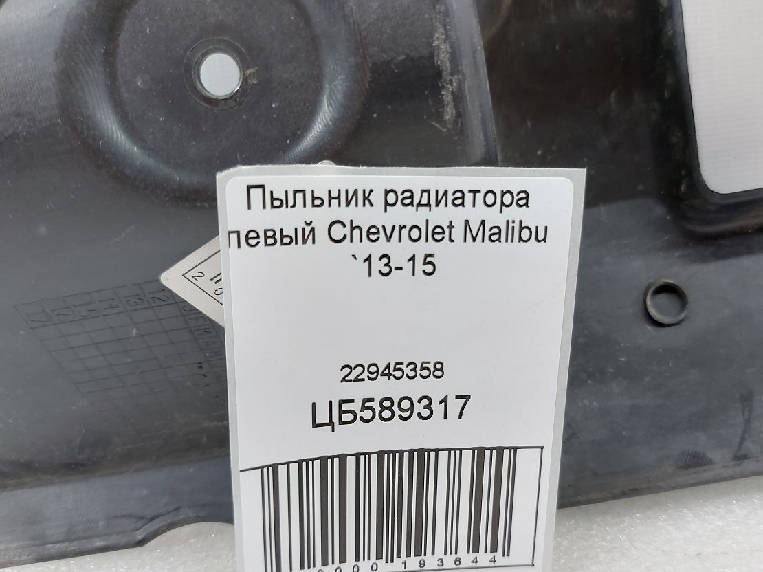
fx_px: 661
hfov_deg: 59.9
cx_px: 417
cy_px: 322
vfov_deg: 46.7
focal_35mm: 30
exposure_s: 1/50
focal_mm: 5.23
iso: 125
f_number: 1.8
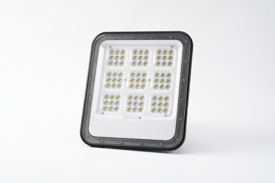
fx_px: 534
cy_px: 92
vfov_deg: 19.4
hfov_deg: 28.9
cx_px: 138
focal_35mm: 70
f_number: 13
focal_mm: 70
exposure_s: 1/125
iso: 100
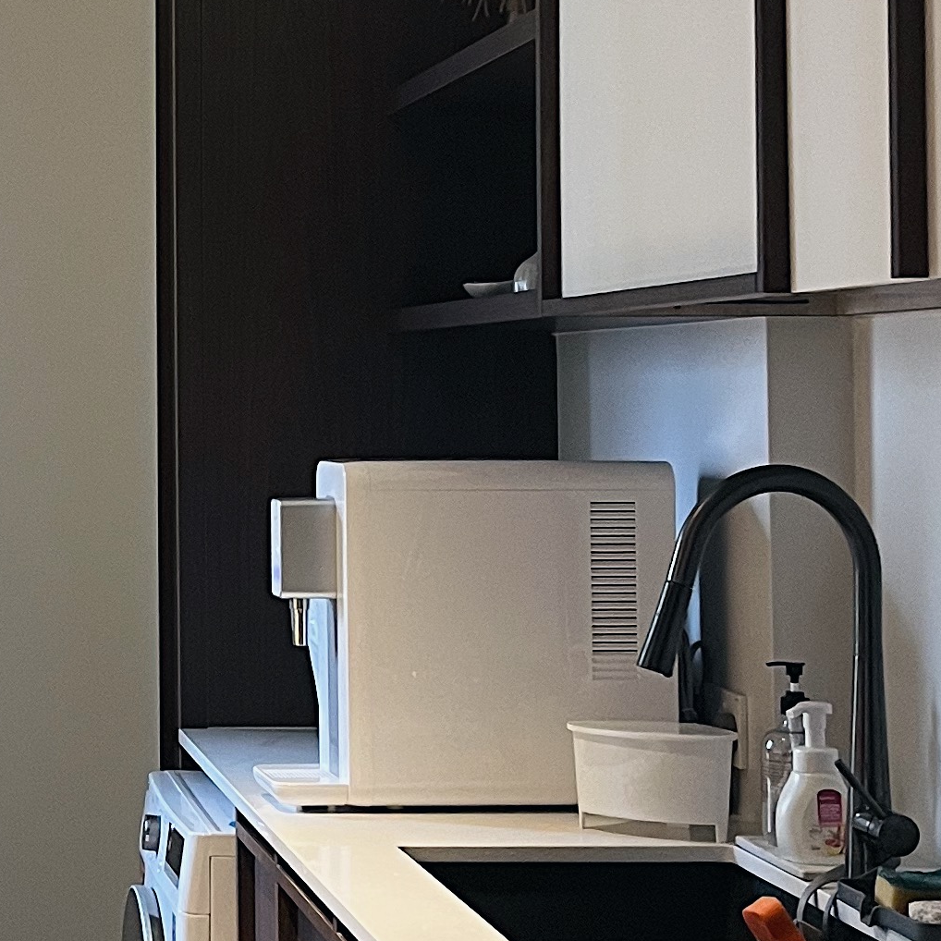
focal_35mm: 91
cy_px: 284
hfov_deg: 18.4
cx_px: -65
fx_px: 2799
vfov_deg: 19.0
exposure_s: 1/50
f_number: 1.6
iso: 200
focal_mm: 5.1
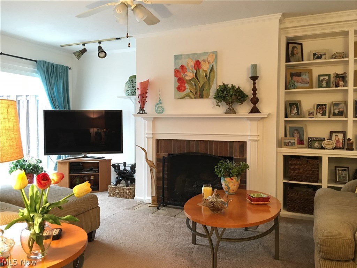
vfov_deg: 48.2
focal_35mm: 29
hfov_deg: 61.7
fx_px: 299
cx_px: 178
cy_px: 134
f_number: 2.2
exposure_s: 1/15
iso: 80
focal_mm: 4.15
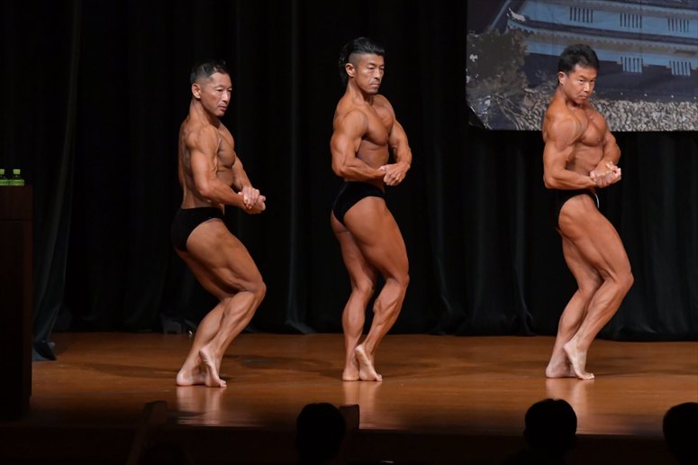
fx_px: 4942
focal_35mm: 255
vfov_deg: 5.4
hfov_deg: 8.1
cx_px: 349
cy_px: 232
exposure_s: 1/400
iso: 5000
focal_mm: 170
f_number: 5.6
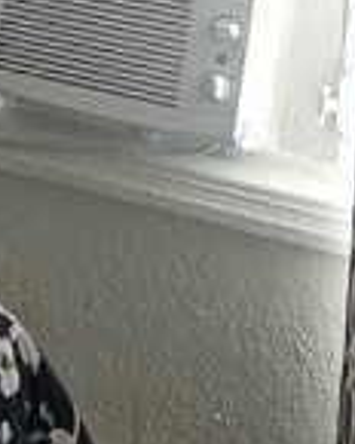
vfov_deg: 11.5
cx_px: -588
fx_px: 2088
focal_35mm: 159
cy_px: -260
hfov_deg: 8.6
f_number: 1.8
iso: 200
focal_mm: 5.4
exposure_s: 1/120
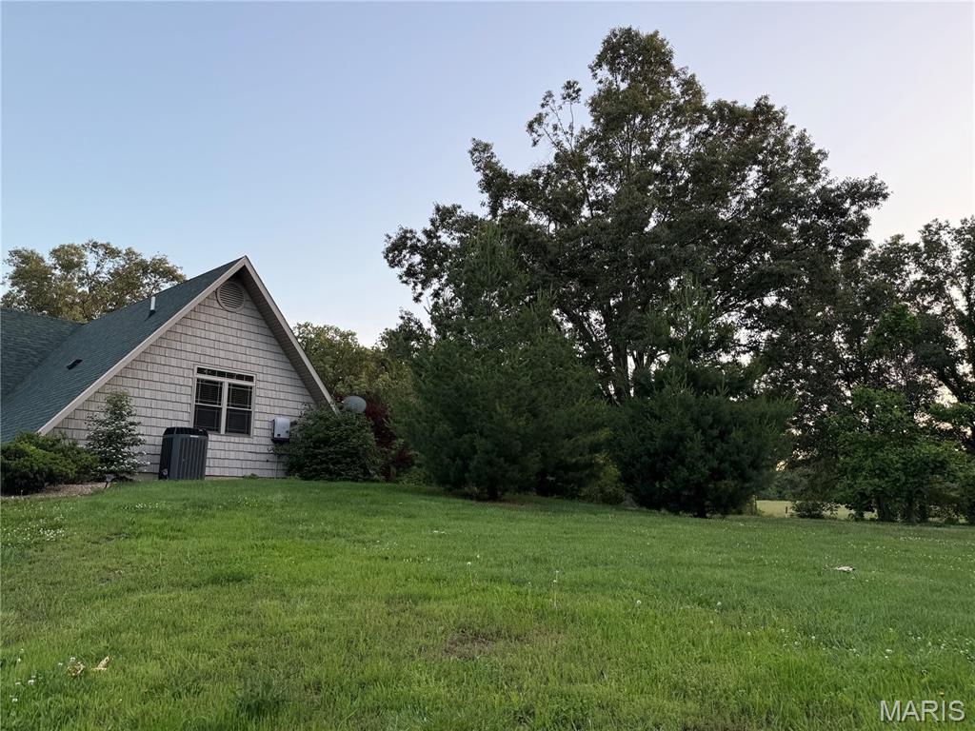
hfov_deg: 71.6
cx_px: 488
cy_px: 366
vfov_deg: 56.8
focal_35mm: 24
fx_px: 676
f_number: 1.78
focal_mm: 6.76
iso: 80
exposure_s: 1/236
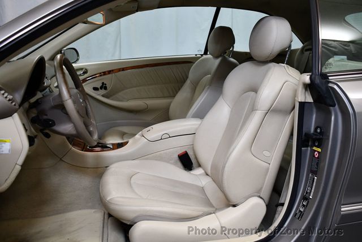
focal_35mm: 36
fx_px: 362
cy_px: 121
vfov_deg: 36.9
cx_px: 181
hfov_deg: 53.1
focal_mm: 18
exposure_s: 1/200
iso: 800
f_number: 3.5
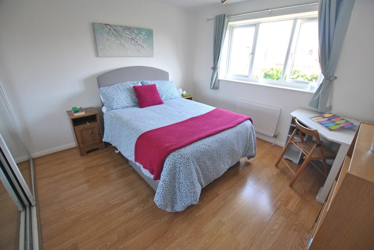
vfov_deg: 77.5
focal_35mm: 15
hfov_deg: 100.3
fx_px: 156
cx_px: 187
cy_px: 125
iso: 200
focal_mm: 10
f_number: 3.5
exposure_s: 1/40
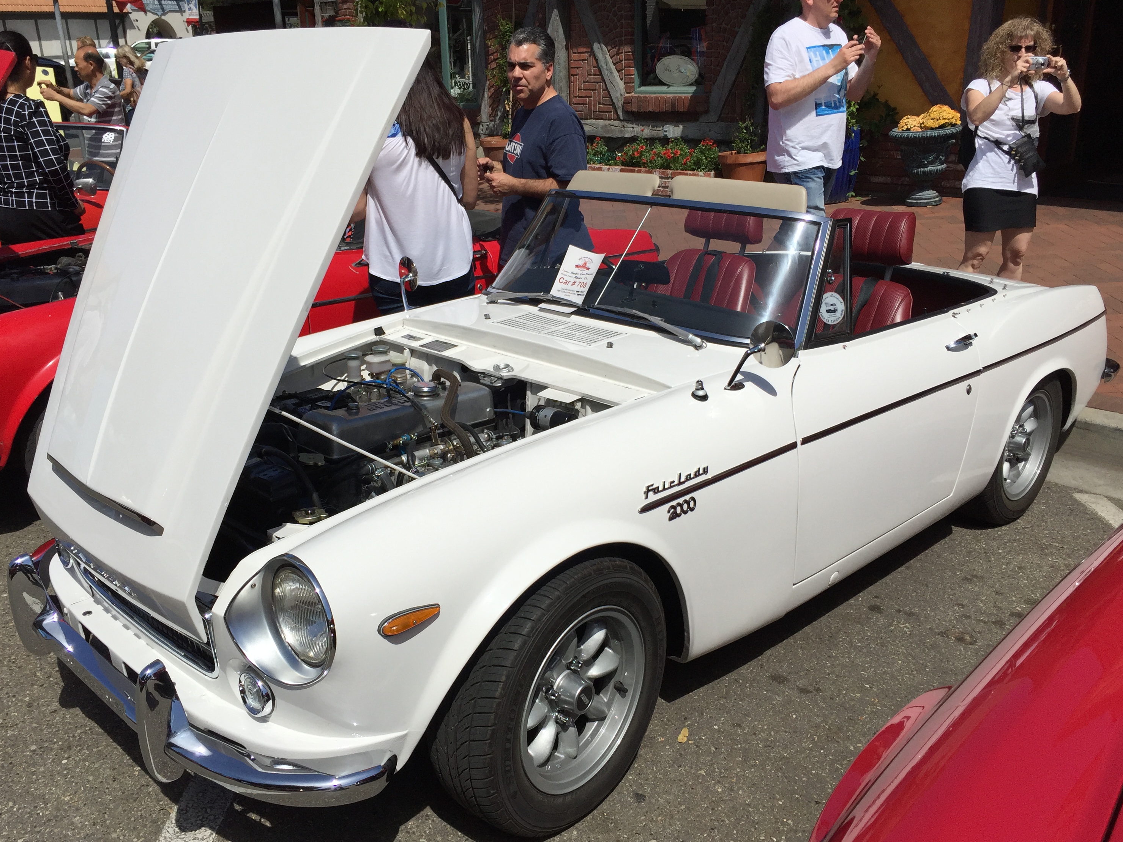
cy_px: 432
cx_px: 531
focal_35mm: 32
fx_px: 1038
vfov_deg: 44.2
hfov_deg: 56.8
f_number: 2.2
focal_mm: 4.15
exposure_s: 1/4950
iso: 32
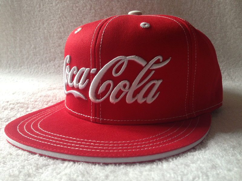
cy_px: 90
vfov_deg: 42.9
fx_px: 231
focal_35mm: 33
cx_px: 121
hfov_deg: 55.4
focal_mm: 4.12
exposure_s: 1/60
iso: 64
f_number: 2.4
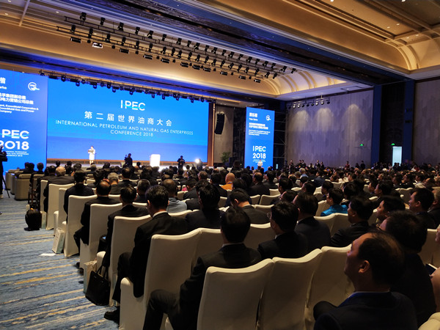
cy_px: 165
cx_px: 220
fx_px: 381
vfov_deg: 46.8
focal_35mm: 30
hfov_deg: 60.0
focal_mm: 3.95
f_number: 1.8
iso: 164
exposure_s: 1/50
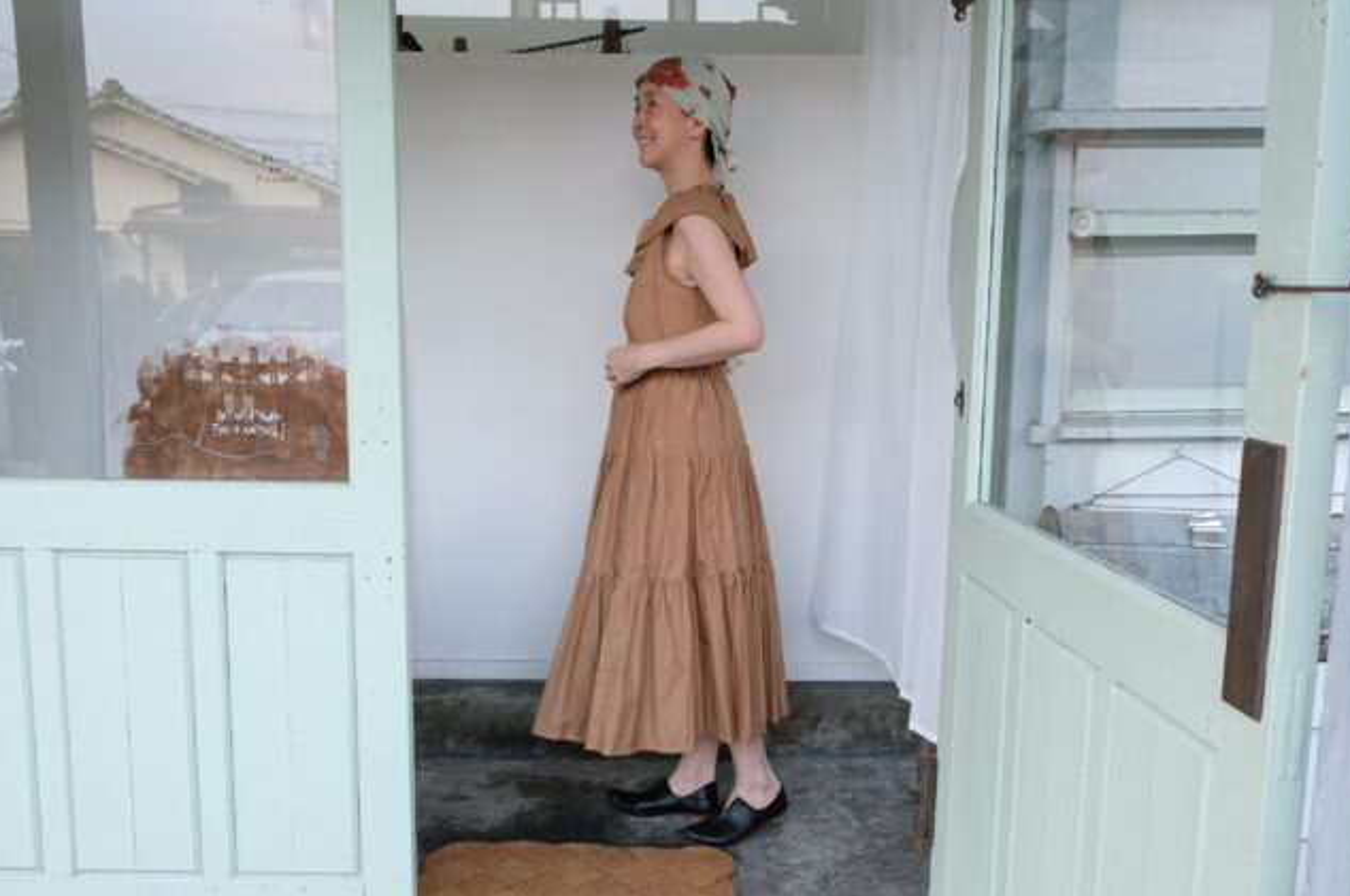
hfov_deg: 58.8
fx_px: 1198
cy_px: 476
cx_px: 660
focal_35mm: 32
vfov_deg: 41.0
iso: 800
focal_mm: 19.6
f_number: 3.6
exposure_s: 1/100
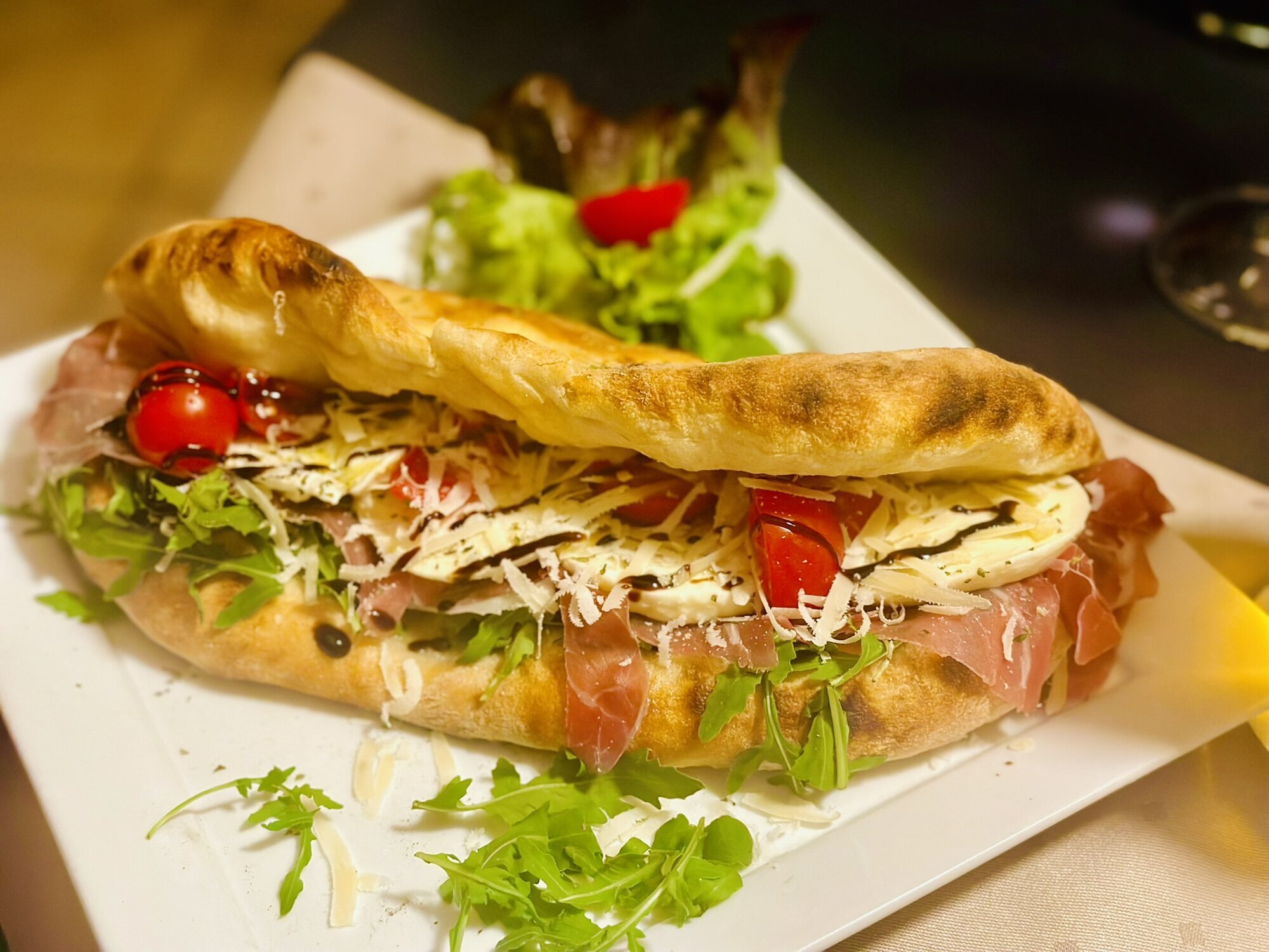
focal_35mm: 48
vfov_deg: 30.3
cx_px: 634
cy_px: 476
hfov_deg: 39.7
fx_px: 1760
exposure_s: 1/41
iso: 400
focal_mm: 6.86
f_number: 1.78
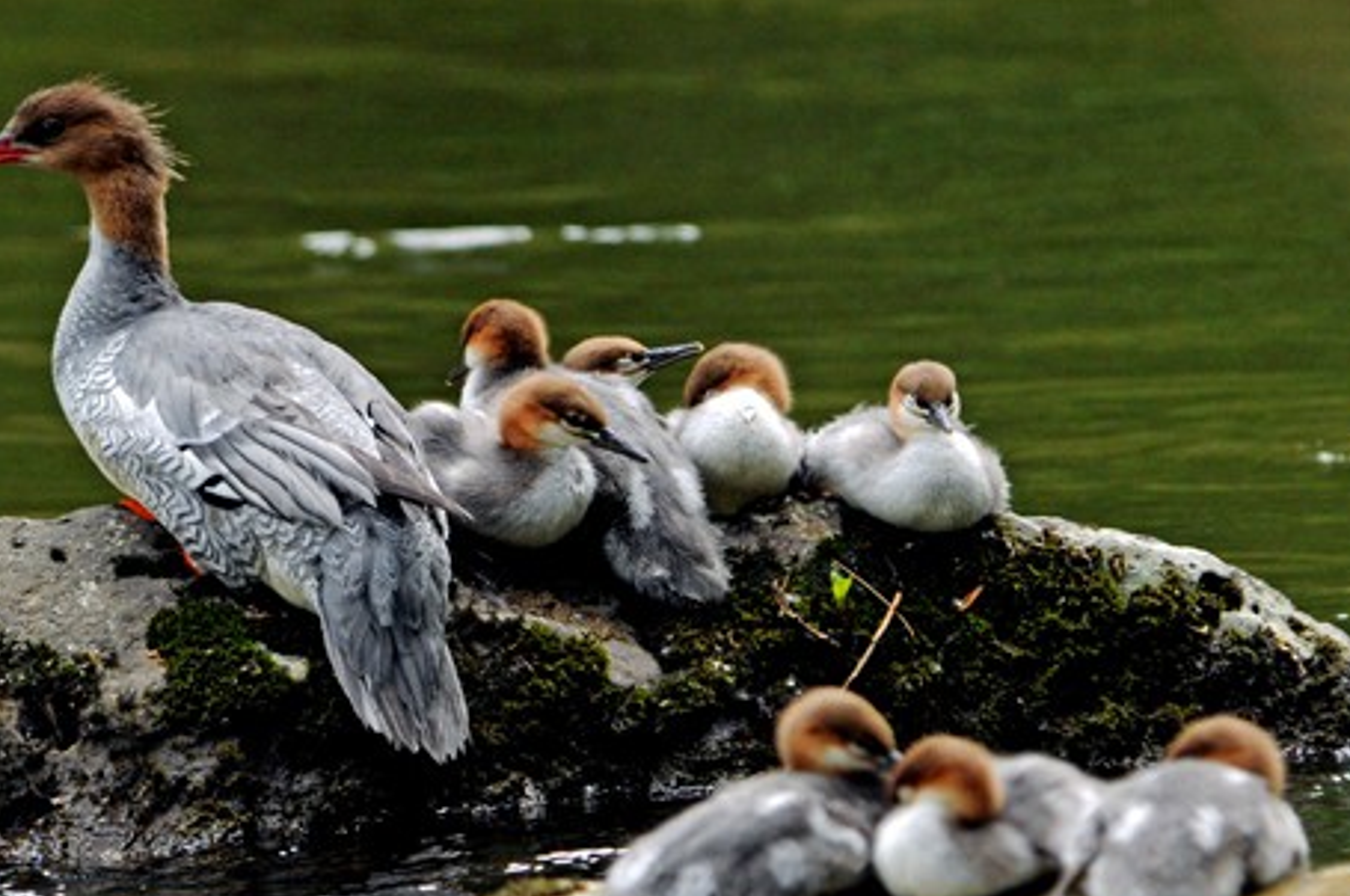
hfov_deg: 1.9
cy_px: 564
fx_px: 41453
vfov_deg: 1.2
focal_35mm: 1107
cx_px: 647
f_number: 7.1
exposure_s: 1/400
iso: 640
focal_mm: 400
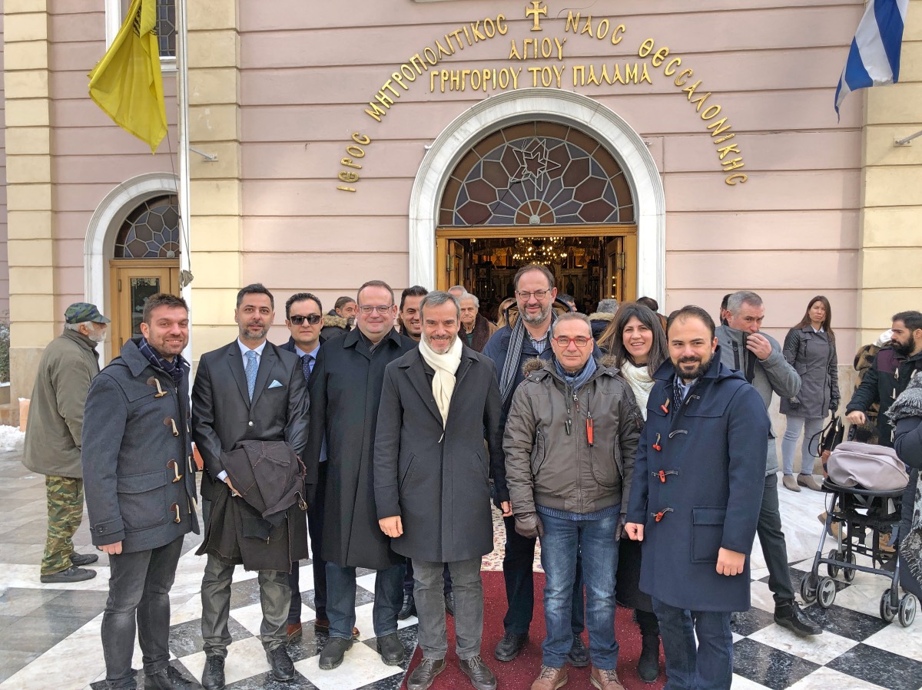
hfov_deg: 63.5
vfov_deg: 49.7
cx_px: 461
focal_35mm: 28
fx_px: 745
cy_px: 345
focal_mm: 3.99
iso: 20
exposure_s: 1/231
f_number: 1.8
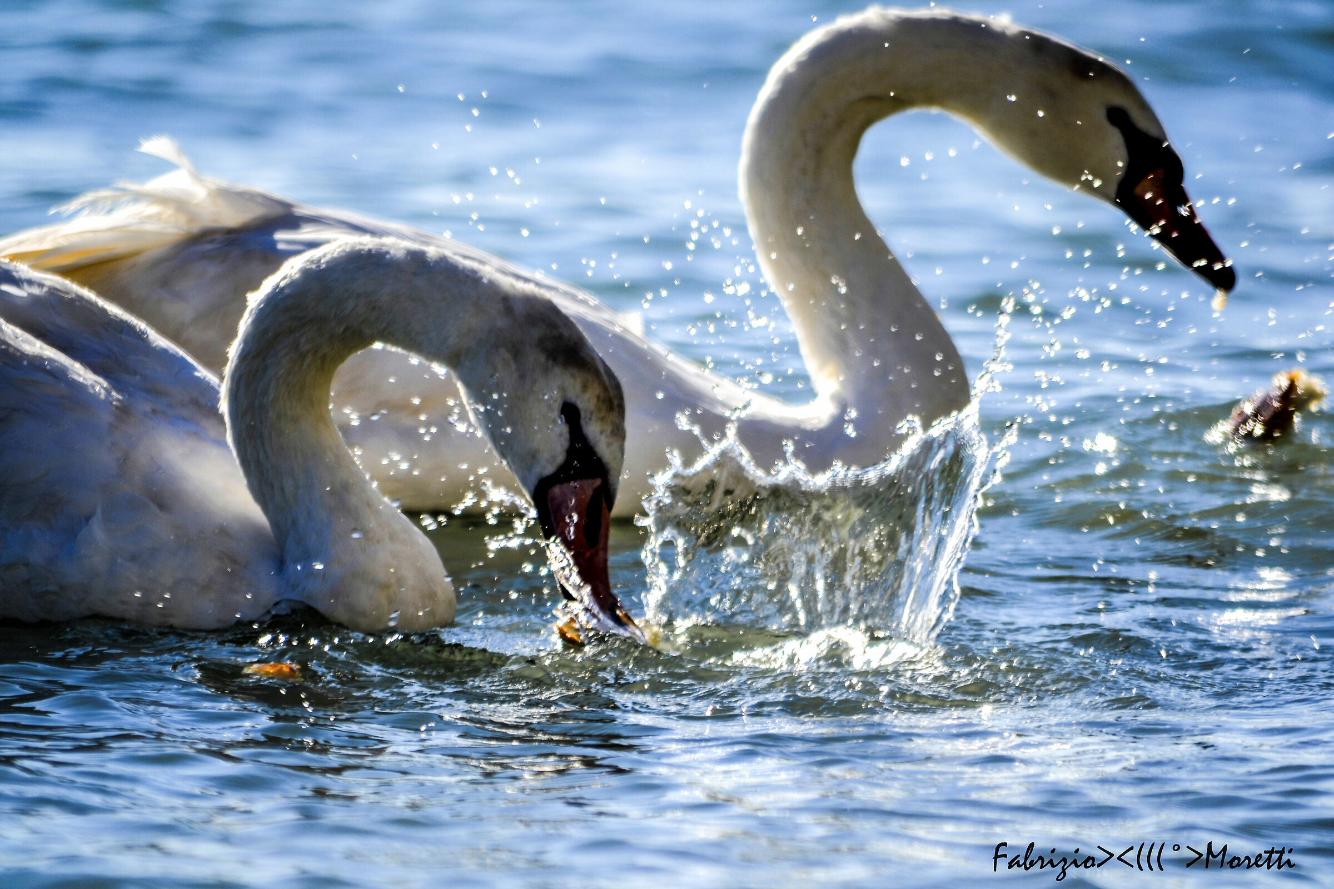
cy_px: 444
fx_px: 16674
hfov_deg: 4.6
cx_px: 667
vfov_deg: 3.1
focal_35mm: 450
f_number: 5.6
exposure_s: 1/500
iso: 100
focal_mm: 300
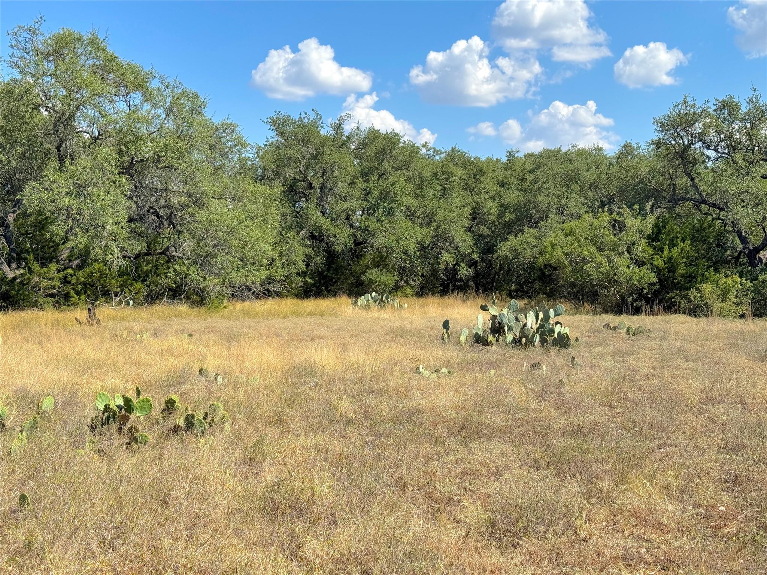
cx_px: 384
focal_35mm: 48
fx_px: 1064
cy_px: 288
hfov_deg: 39.7
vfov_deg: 30.3
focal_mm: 6.76
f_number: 1.78
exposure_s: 1/3817
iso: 64
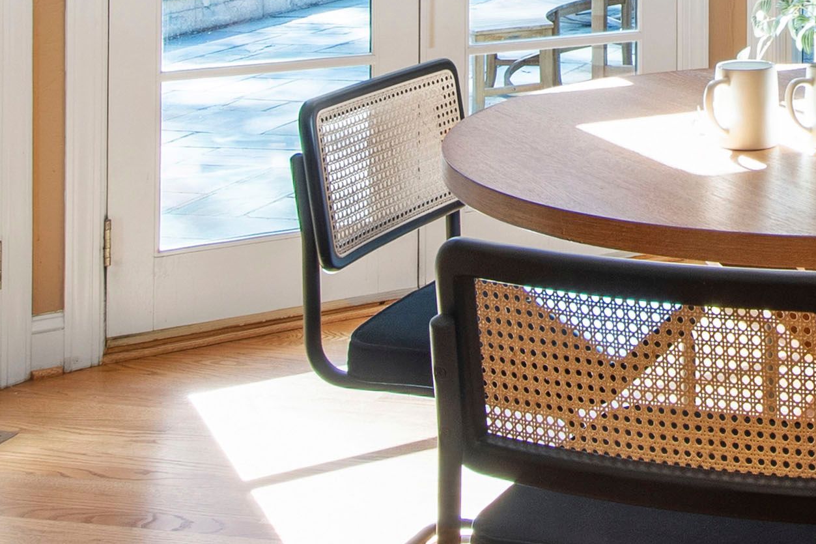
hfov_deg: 28.4
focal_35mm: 65
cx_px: 872
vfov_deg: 19.0
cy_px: -215
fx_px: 1473
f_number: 8
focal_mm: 10
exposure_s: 1/3
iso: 100
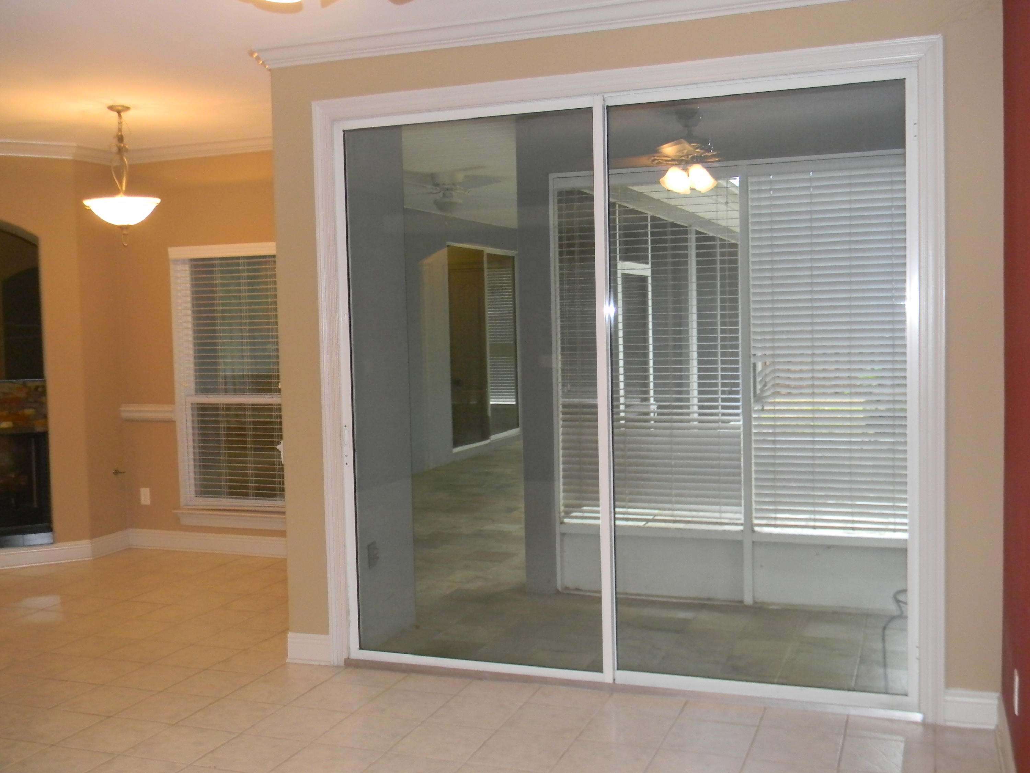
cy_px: 386
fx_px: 1071
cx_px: 515
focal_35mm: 36
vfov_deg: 39.7
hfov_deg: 51.4
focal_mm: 6.4
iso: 312
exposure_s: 1/30
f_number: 3.7
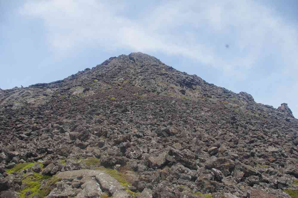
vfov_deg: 43.6
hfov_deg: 61.9
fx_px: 248
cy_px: 99
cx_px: 149
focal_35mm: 30
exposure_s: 1/60
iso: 200
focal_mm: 20
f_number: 11
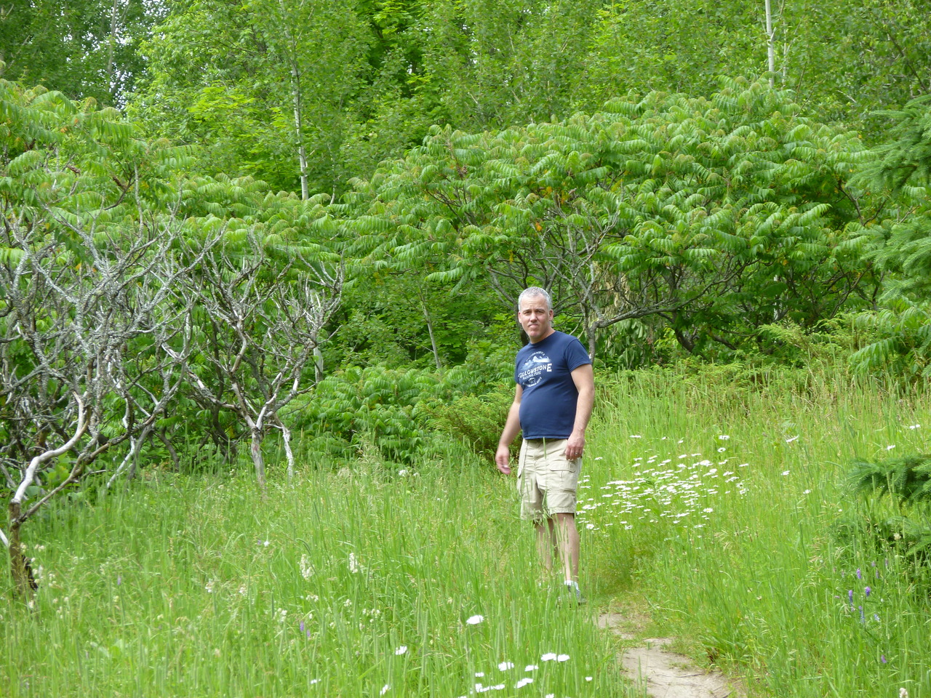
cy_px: 349
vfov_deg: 13.2
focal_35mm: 112
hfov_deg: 17.6
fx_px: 3012
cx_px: 466
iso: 80
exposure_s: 1/80
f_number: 5.3
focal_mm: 20.2
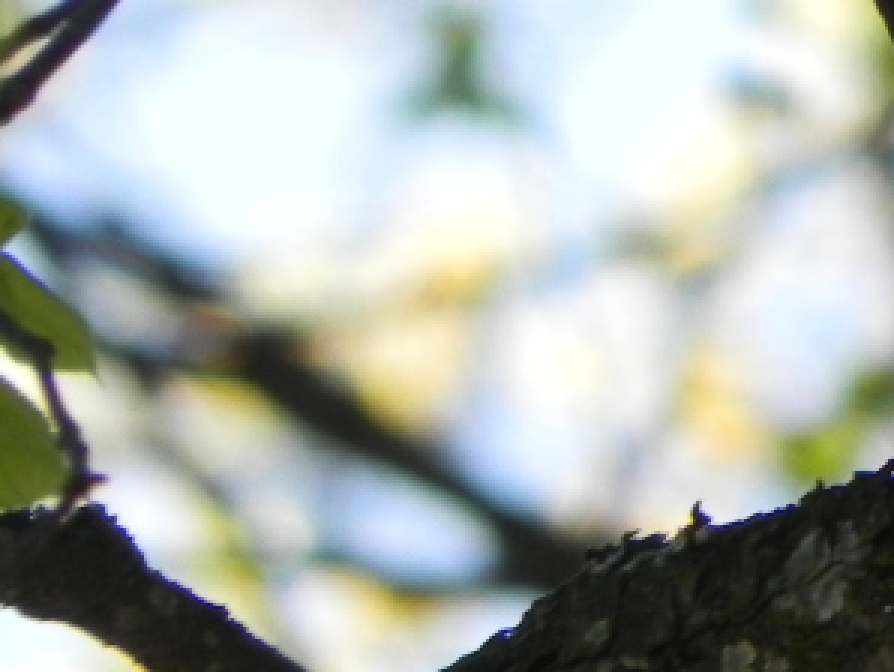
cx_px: 1260
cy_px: -39
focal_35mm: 2326
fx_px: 60120
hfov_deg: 0.9
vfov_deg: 0.6
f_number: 5.6
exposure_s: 1/324
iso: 160
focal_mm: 120
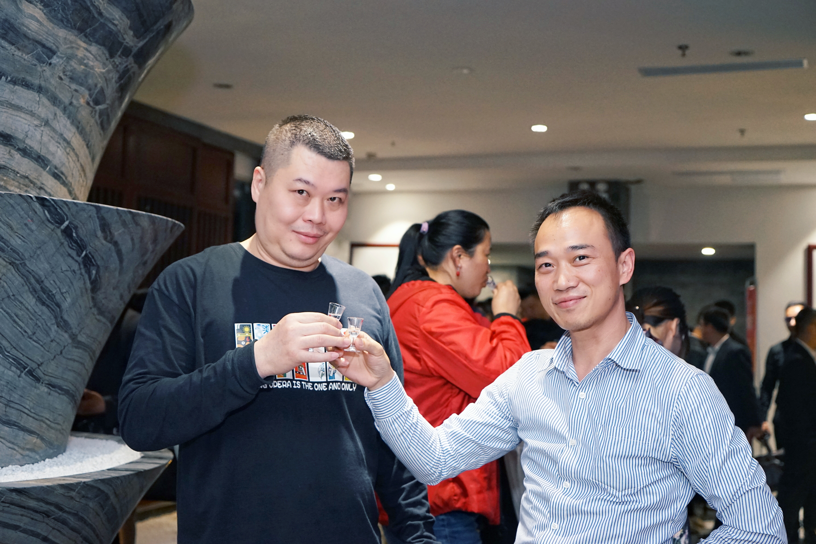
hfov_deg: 45.4
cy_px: 272
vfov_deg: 31.2
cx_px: 408
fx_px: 975
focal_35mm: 43
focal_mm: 43
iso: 2500
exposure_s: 1/125
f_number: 4
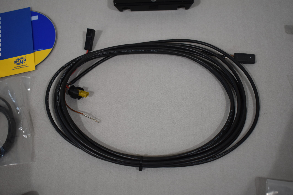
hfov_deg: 45.0
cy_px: 98
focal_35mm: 44
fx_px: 354
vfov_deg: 30.9
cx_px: 146
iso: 500
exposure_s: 1/250
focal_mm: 29
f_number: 4.2
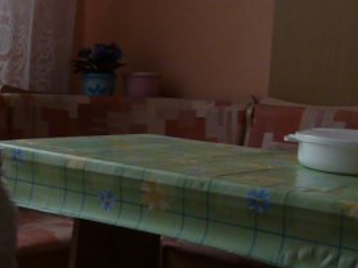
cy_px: 166
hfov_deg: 22.7
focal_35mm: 80
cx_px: -58
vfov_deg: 18.4
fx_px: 827
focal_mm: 5.6
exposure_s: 1/80
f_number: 4
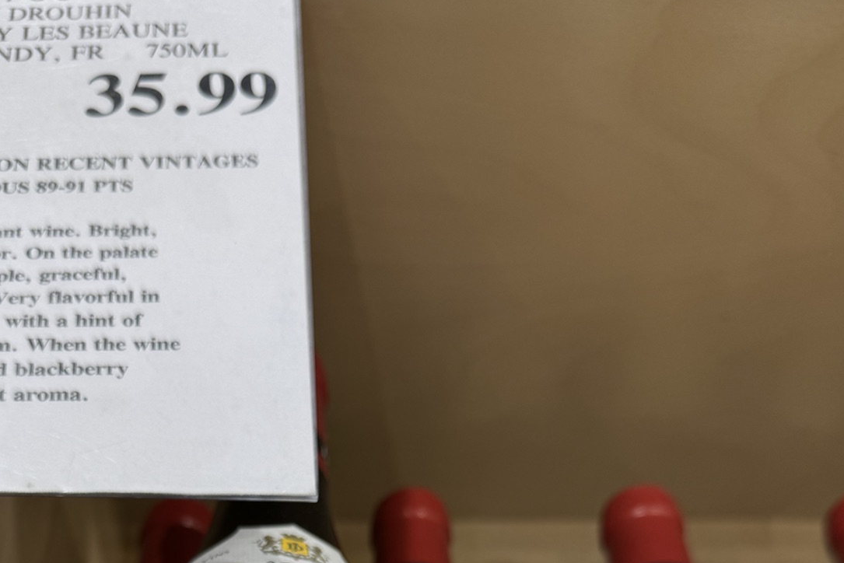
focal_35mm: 46
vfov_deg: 25.1
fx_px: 1079
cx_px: 334
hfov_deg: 42.5
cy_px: 745
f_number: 1.78
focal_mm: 6.76
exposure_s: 1/120
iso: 80
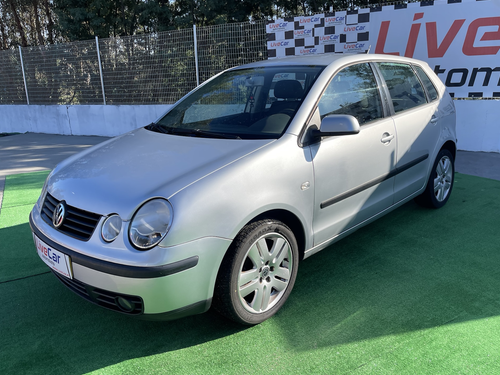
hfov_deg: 63.4
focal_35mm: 28
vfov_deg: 49.7
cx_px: 263
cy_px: 176
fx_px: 404
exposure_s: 1/2387
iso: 32
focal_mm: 5.1
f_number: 1.6
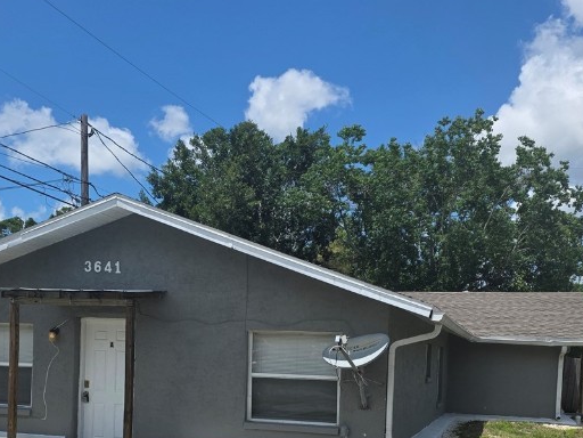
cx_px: 268
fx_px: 775
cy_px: 392
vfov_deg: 30.2
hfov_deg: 41.2
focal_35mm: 46
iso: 80
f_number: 1.7
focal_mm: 6.3
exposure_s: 1/7333
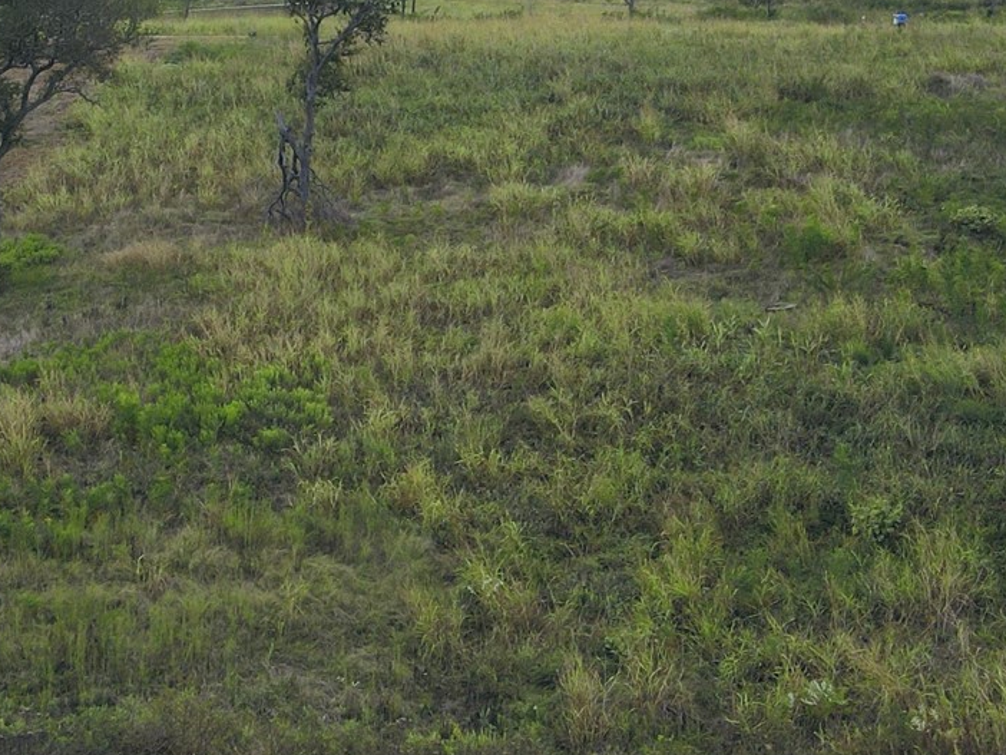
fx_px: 2035
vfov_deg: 20.9
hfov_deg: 27.8
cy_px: 201
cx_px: 463
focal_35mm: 70
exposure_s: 1/400
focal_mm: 4.5
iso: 100
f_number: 2.8
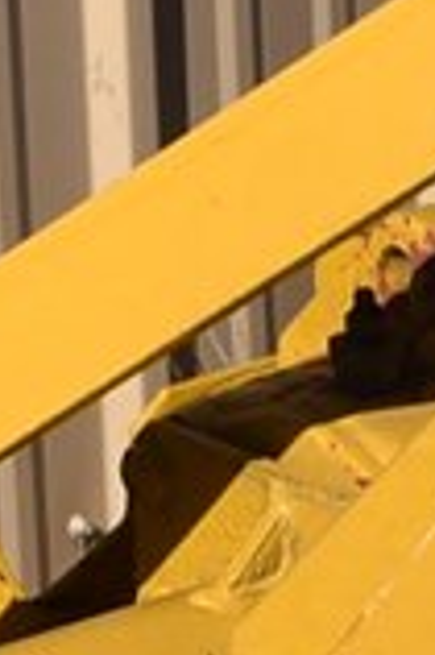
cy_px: 1436
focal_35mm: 388
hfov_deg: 3.5
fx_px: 7047
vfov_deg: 5.2
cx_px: 563
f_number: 9
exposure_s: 1/320
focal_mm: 24
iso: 100
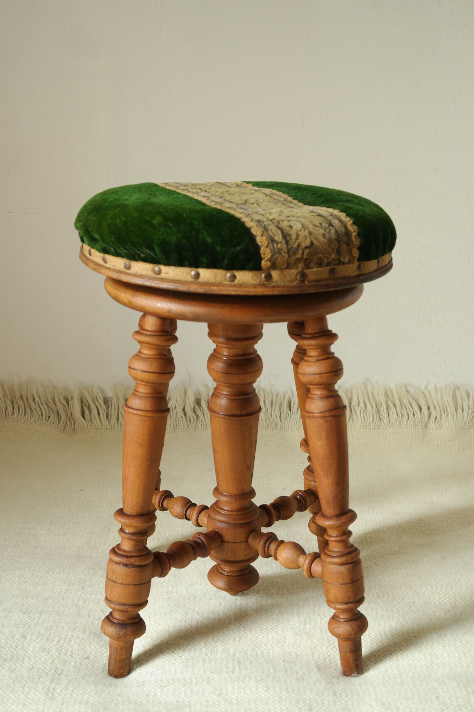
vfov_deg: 37.5
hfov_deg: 25.5
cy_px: 356
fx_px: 1047
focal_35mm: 53
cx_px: 237
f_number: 5.6
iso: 400
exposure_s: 1/30
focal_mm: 35
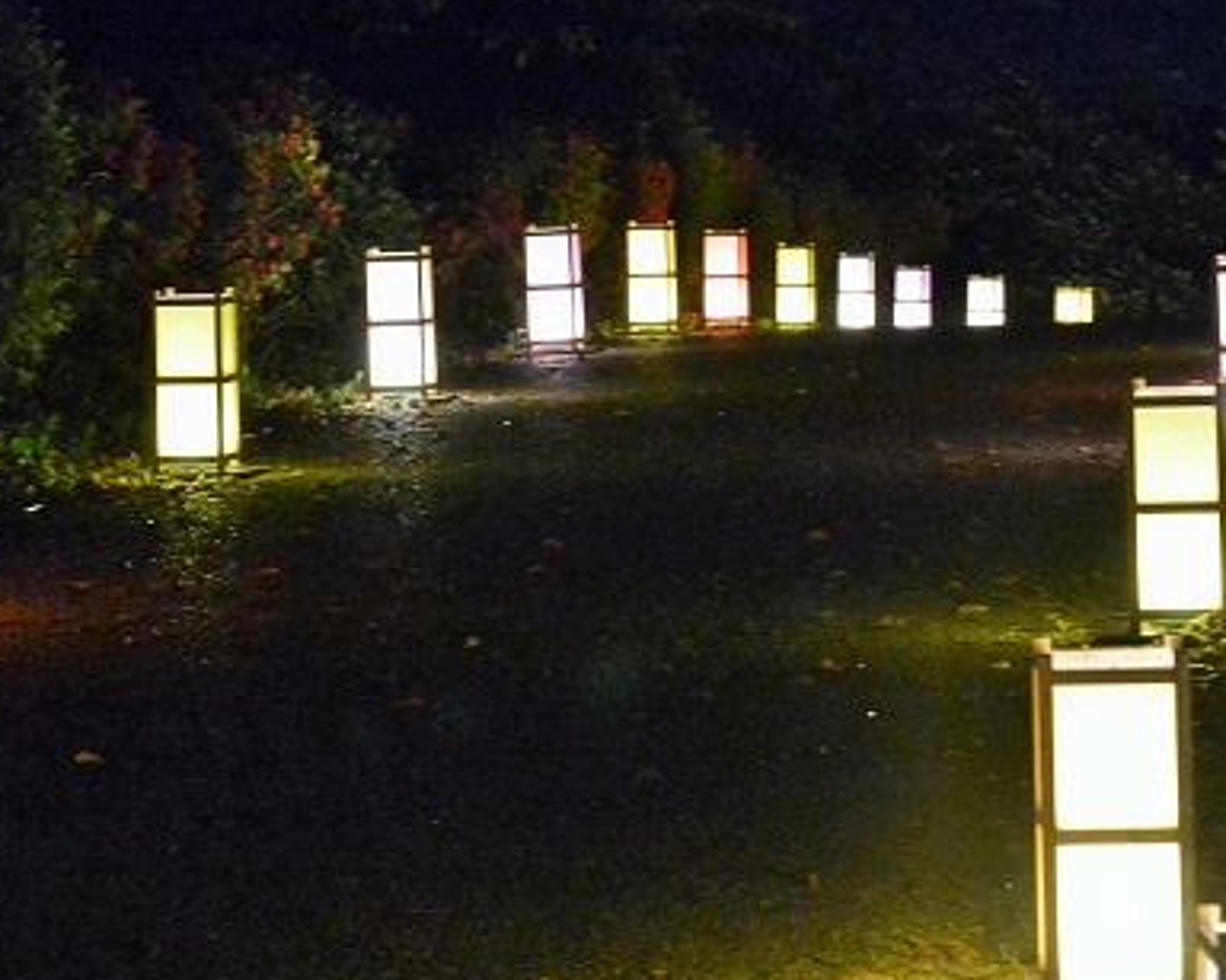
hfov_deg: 11.8
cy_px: 519
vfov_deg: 9.5
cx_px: 501
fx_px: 5913
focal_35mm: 163
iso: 1600
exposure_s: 1/15
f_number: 4
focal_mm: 41.2
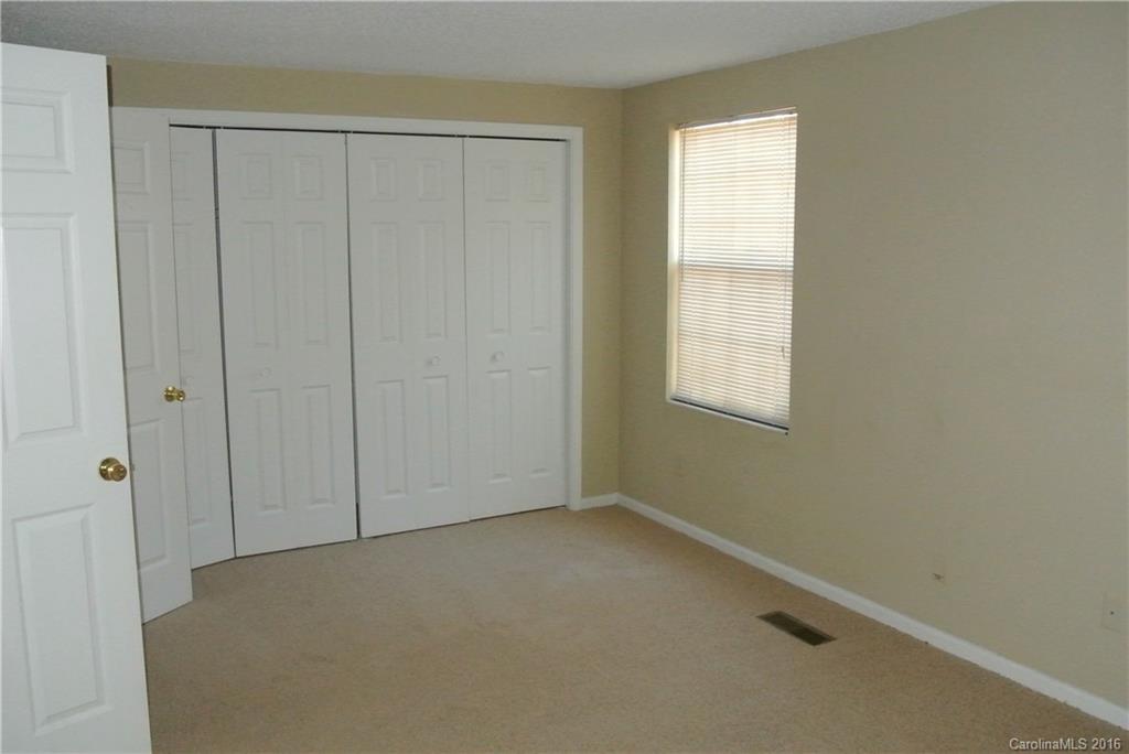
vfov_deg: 43.7
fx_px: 941
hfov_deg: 61.9
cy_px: 377
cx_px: 564
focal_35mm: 30
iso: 3200
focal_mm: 11.4
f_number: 5.6
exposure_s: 1/60
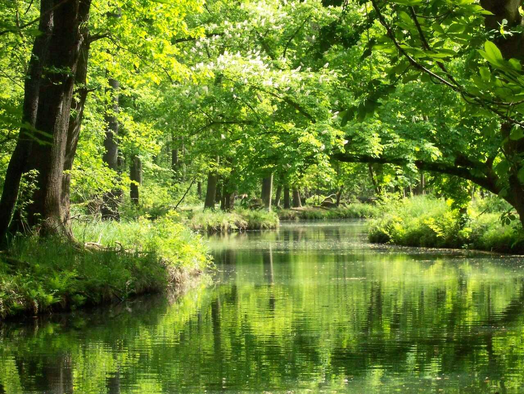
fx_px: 1969
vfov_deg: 11.4
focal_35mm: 130
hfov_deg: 15.2
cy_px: 197
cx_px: 262
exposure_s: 1/400
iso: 400
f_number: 4.8
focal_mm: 21.5
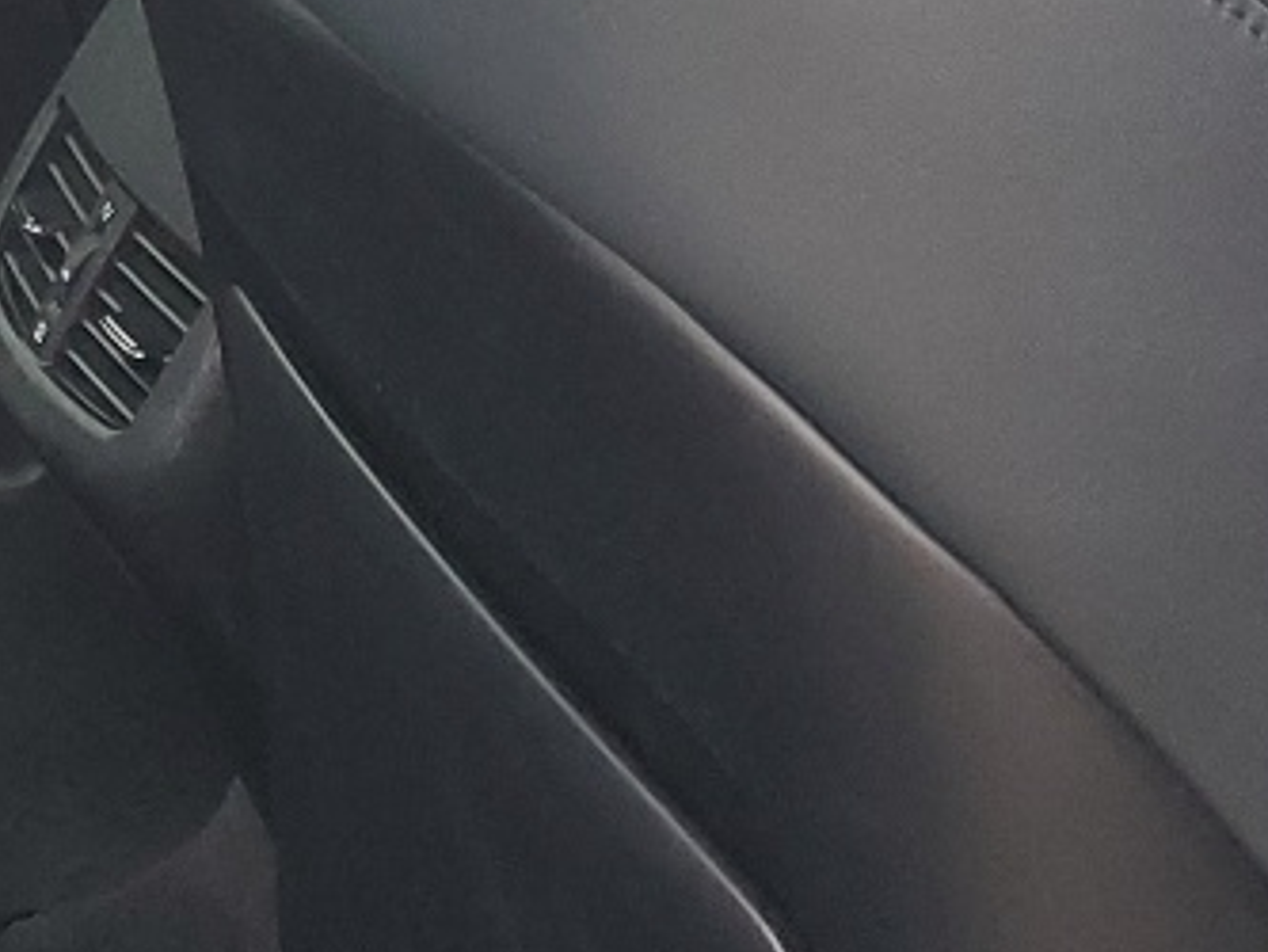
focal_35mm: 125
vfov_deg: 11.7
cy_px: -91
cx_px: -1059
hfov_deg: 13.9
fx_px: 4580
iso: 81
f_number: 1.5
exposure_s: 1/120
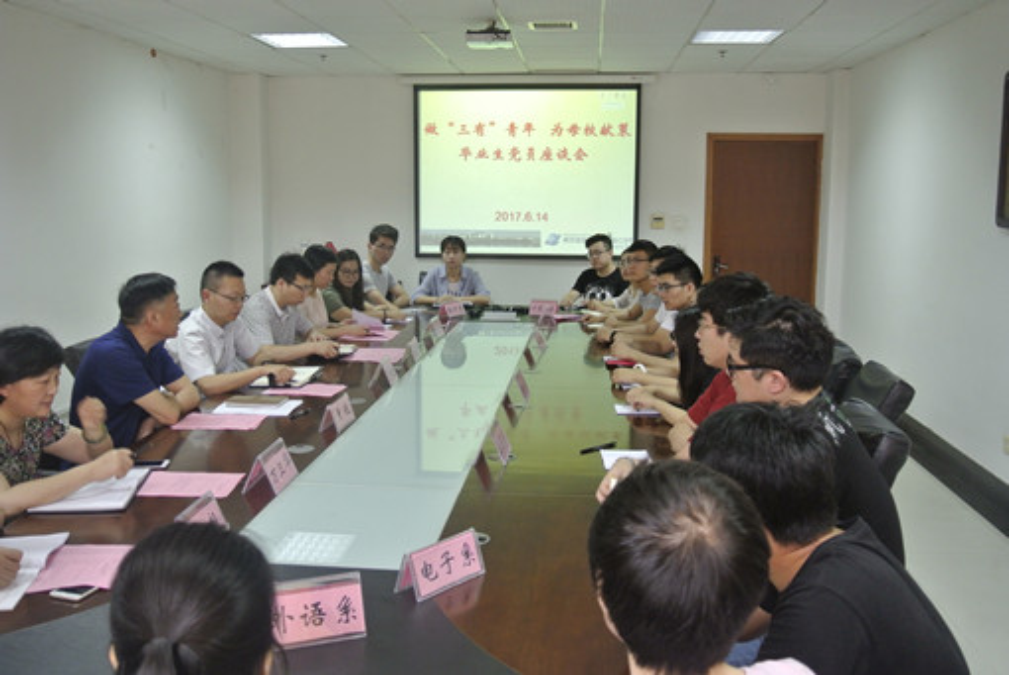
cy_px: 338
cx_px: 504
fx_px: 954
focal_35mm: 34
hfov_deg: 55.8
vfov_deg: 39.0
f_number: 3.8
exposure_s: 1/30
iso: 560
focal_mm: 12.7
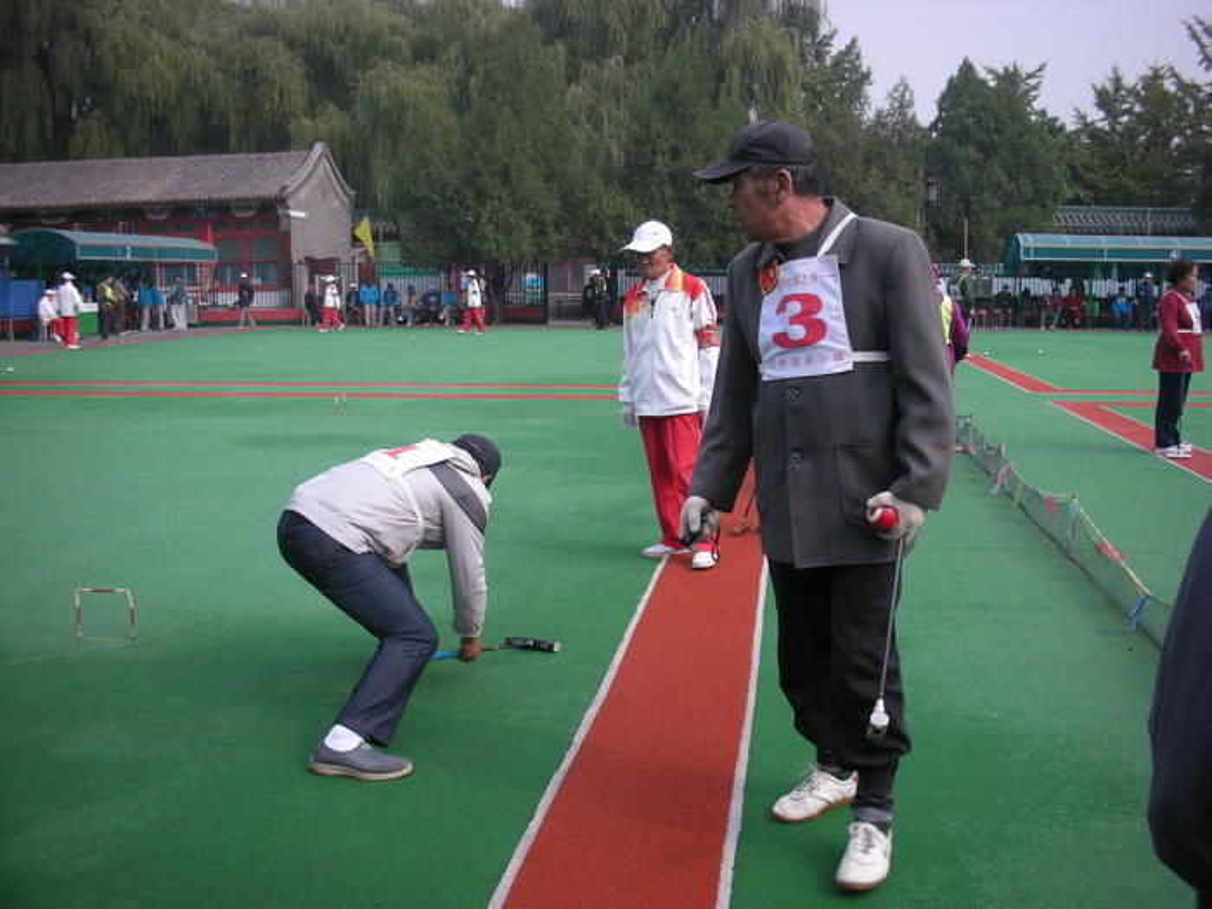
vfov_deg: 40.7
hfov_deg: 52.6
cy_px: 454
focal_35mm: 35
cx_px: 606
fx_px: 1225
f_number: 7.9
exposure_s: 1/125
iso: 55
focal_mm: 5.8
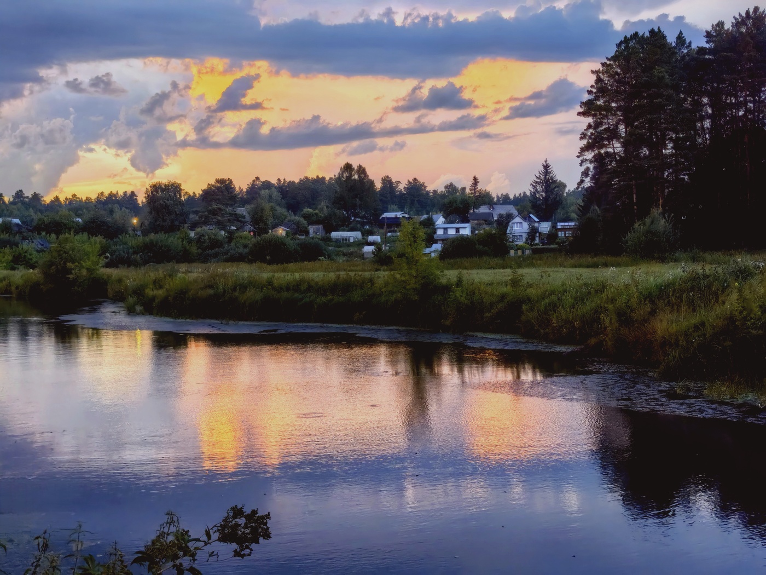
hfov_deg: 35.5
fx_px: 1195
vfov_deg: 27.0
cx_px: 383
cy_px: 288
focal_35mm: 54
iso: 200
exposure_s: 1/100
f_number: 1.4
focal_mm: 6.98
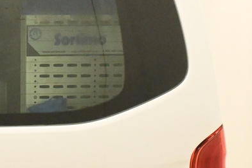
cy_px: 185
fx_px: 868
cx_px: -97
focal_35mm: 124
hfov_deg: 15.5
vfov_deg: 10.9
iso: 5000
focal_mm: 20
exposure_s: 1/30
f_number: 11
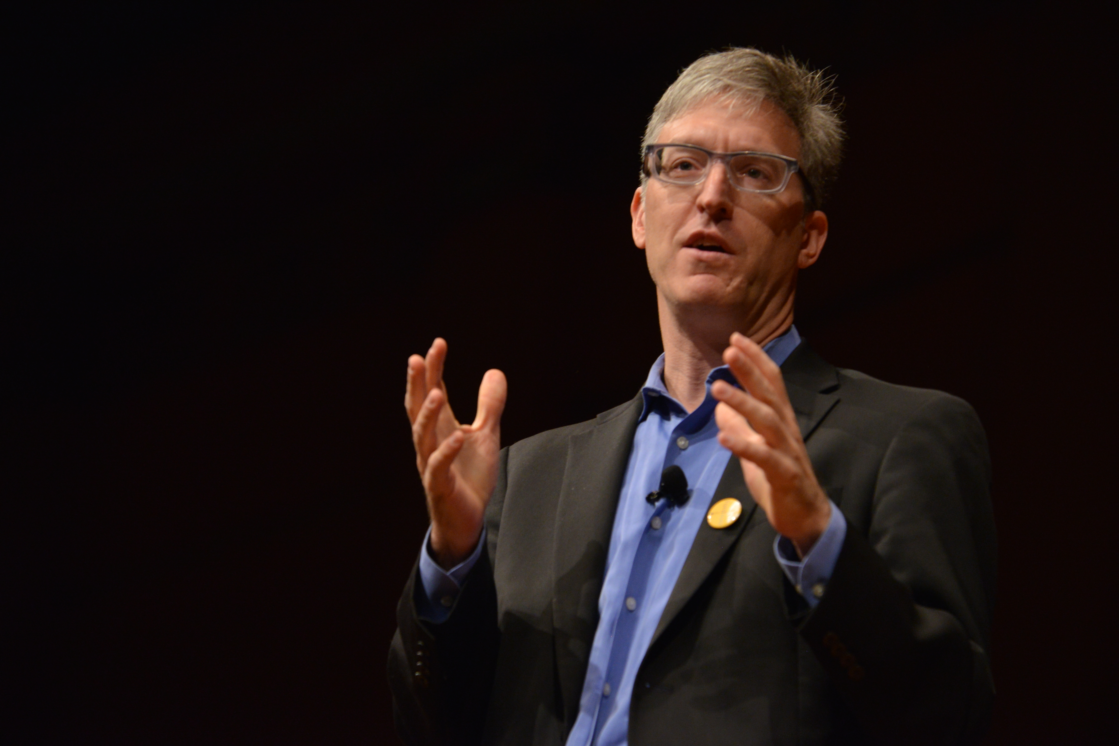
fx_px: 5439
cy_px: 373
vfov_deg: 7.8
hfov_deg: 11.7
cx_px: 560
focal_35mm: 175
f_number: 4.5
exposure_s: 1/160
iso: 1600
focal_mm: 175
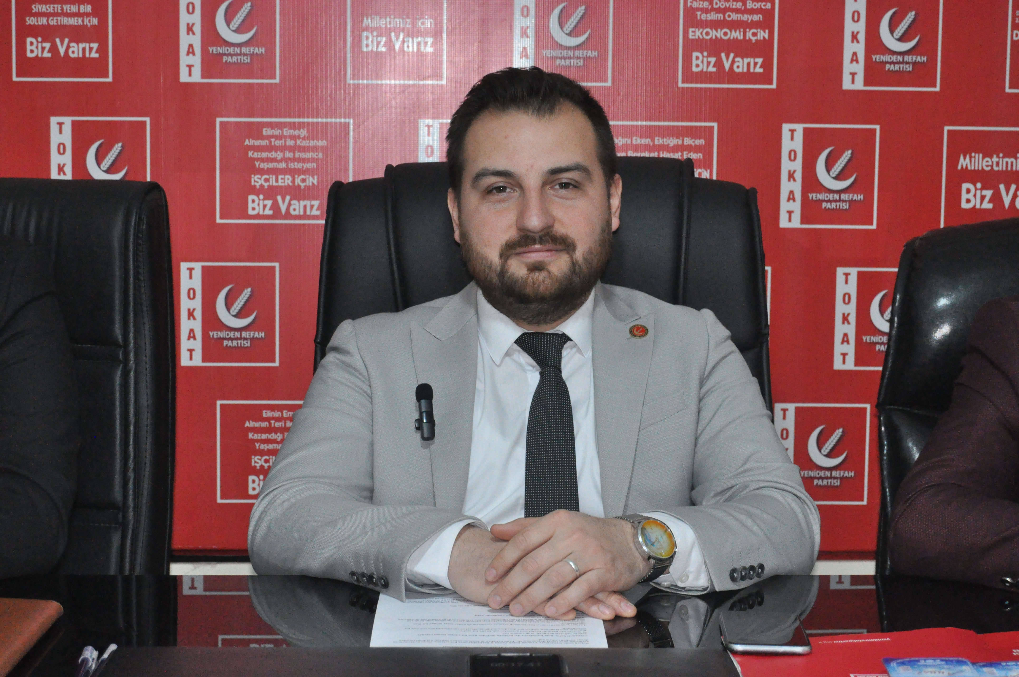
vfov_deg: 18.1
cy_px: 338
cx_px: 510
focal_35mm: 75
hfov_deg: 27.0
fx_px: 2120
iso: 3200
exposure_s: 1/60
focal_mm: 50
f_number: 5.6
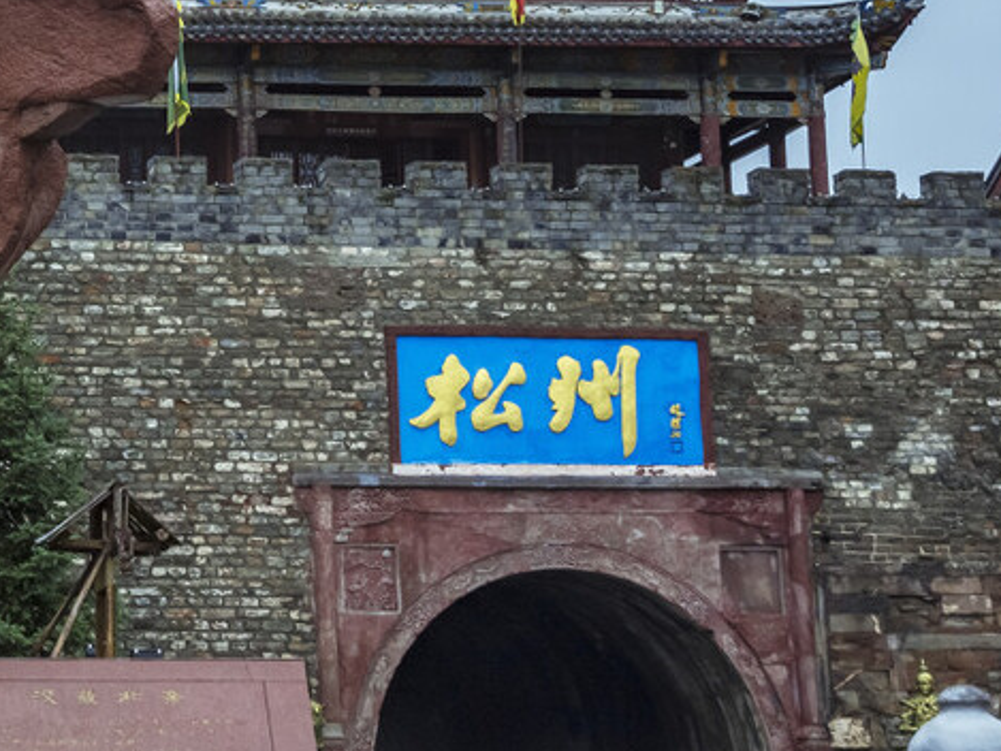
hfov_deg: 16.4
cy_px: 161
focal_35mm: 114
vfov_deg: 12.9
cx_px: -265
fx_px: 3304
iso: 320
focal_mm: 31
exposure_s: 1/160
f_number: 7.1
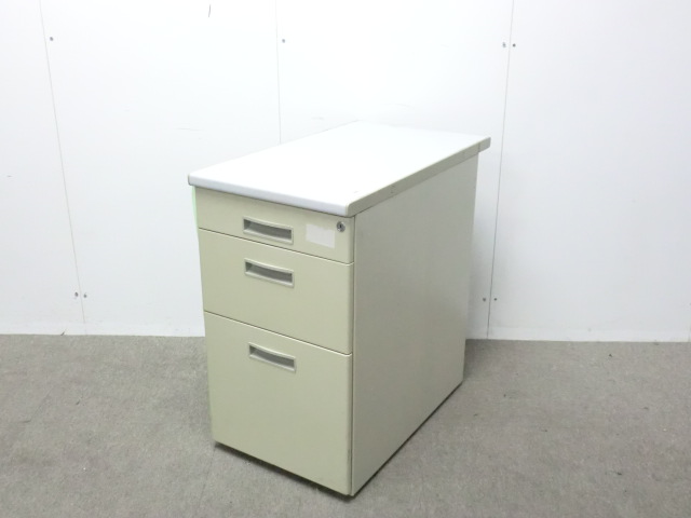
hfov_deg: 49.0
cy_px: 259
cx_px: 346
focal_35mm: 38
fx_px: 759
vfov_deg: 37.7
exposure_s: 1/40
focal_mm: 6.9
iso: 800
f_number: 3.9
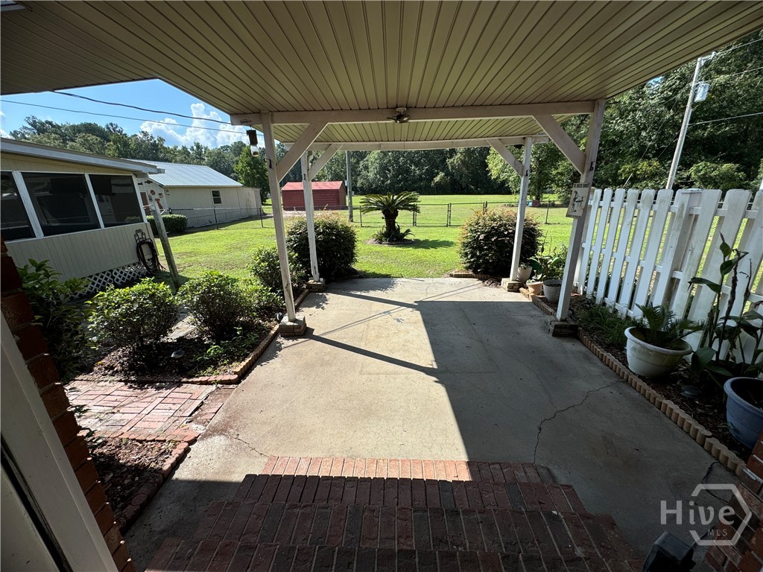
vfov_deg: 85.7
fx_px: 309
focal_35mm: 14
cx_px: 382
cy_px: 286
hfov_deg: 102.1
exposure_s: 1/1160
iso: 50
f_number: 2.2
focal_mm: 2.22
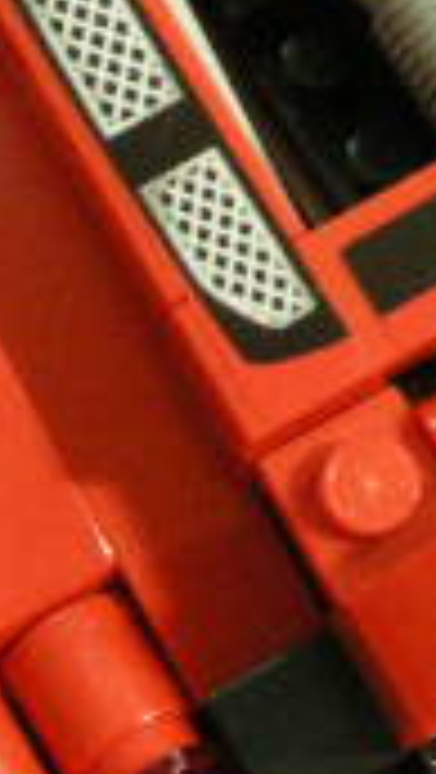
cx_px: 432
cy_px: -94
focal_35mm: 142
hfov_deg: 8.5
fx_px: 2913
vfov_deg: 14.7
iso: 268
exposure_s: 1/8.1
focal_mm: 5.8
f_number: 2.8
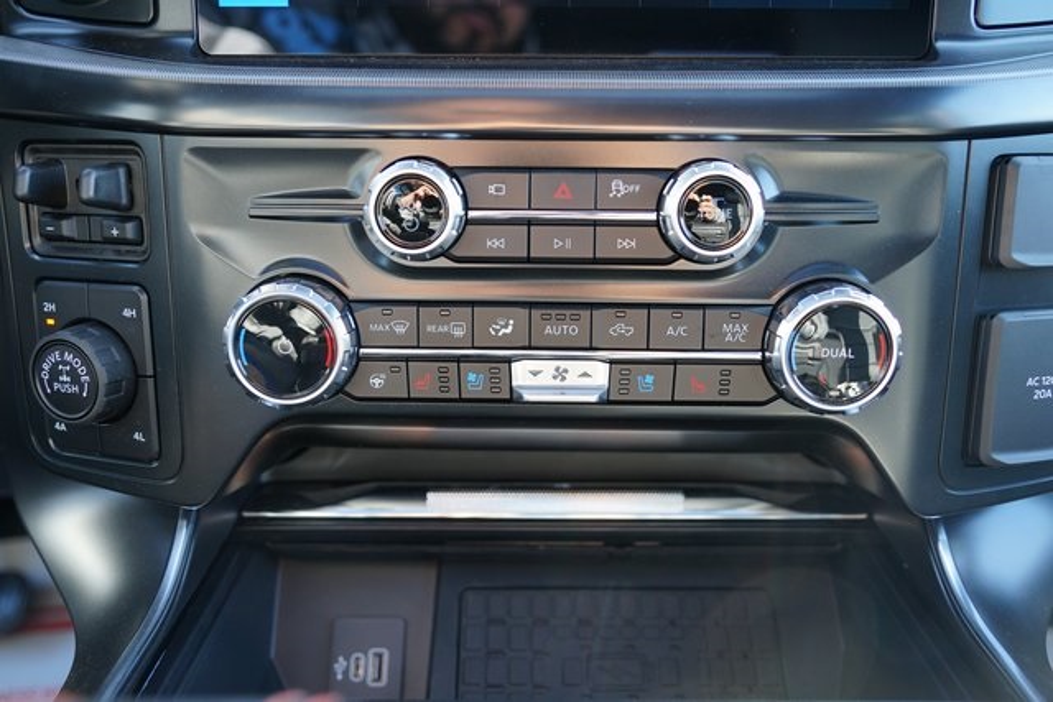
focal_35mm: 30
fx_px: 878
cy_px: 351
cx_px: 526
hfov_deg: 61.9
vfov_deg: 43.6
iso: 320
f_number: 4
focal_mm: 30
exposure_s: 1/60
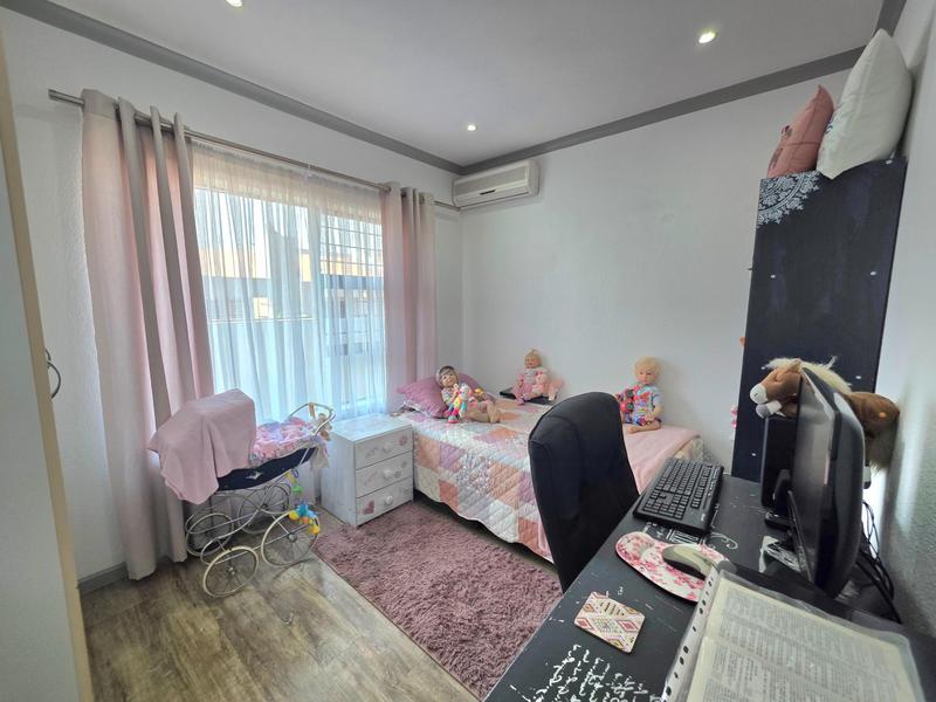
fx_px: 352
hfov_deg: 106.2
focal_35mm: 13
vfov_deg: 89.9
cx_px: 468
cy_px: 351
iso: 80
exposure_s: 1/101
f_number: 1.9
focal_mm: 2.2
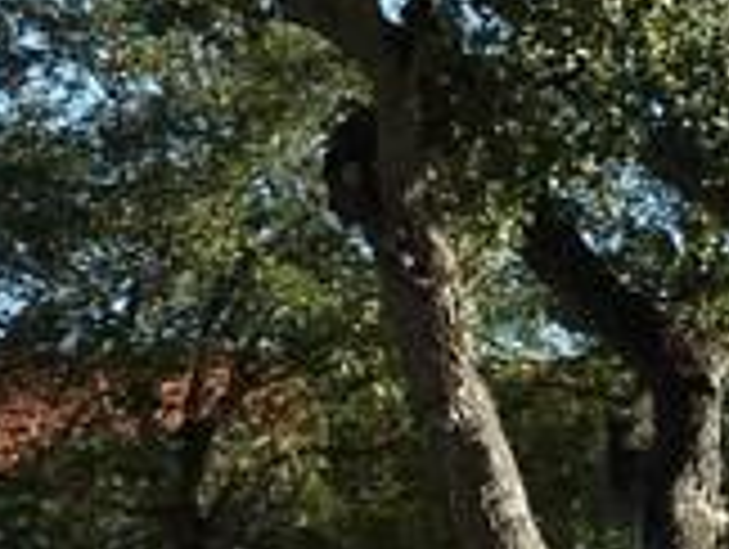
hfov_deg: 9.8
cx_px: 1602
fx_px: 3860
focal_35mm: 183
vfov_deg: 8.1
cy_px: 306
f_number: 4
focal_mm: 4.7
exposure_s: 1/320
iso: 80
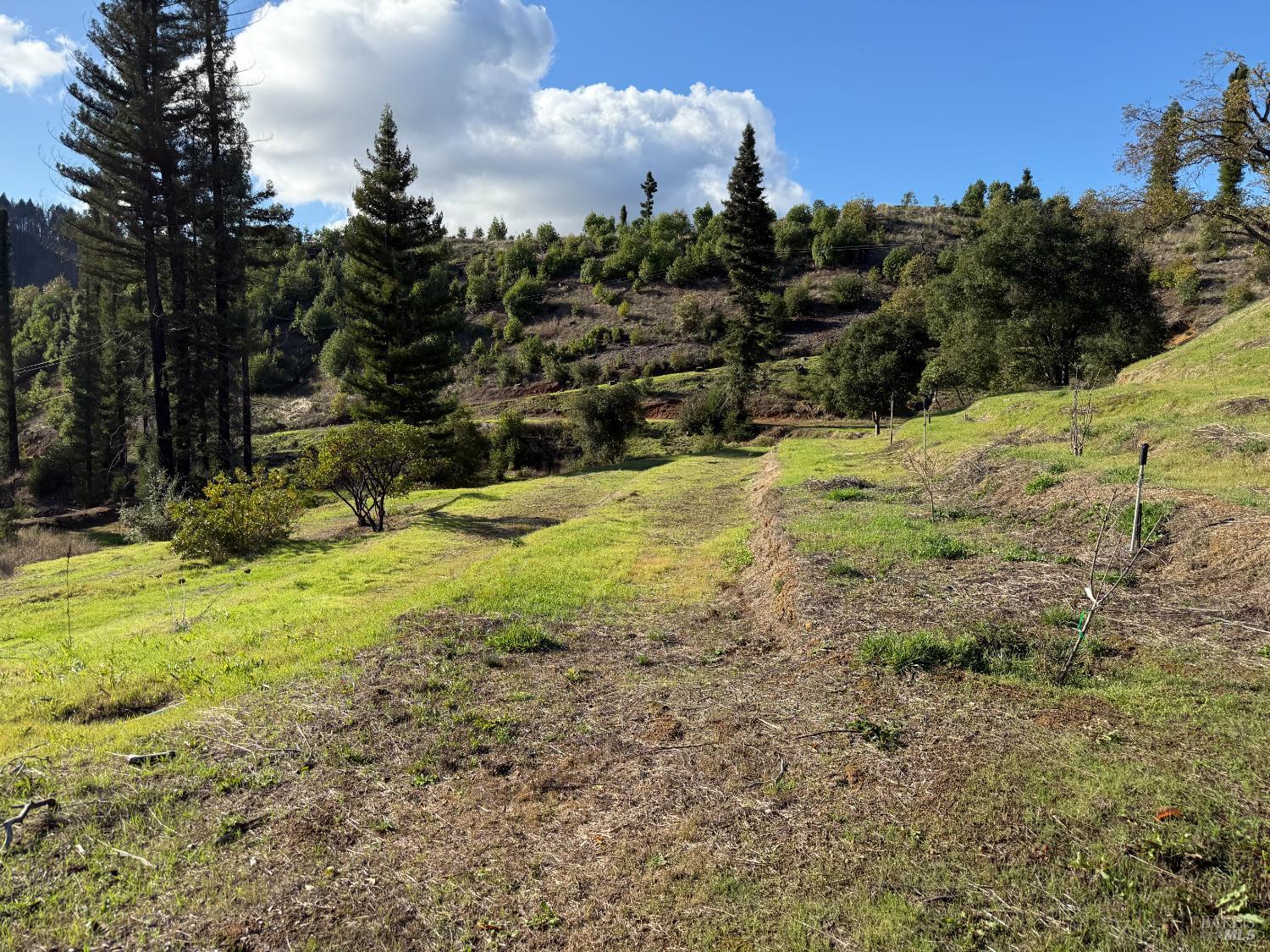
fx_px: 881
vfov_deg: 56.8
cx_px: 635
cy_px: 476
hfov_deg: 71.6
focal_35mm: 24
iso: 100
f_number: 1.78
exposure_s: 1/3145
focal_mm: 6.76
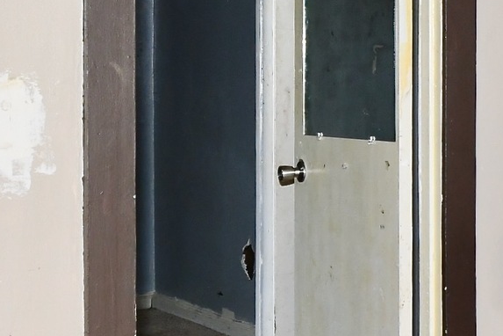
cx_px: 934
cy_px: 90
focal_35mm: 75
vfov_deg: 18.1
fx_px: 1048
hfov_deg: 19.4
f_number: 7.1
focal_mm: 14
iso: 800
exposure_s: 1/60
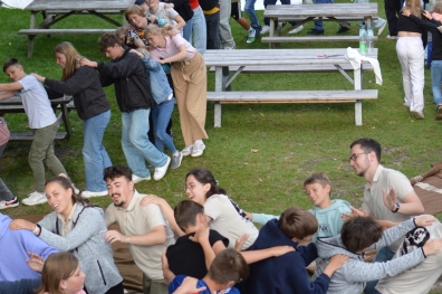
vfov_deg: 12.9
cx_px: 339
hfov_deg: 19.1
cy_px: 201
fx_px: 1300
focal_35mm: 106
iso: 400
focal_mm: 35
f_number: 3.2
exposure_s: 1/640
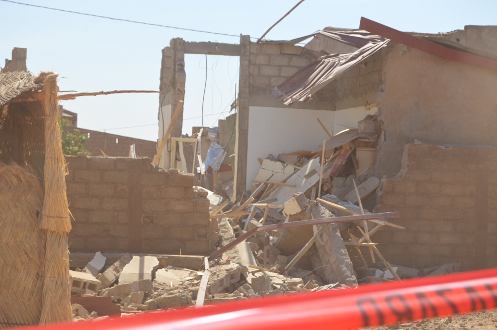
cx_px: 248
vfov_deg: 16.5
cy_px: 165
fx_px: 1137
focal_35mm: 82
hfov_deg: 24.6
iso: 100
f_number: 8
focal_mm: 55
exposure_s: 1/200
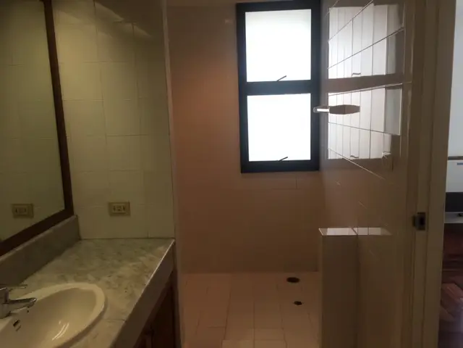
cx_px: 232
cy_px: 174
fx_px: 388
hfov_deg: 61.7
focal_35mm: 29
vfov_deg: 48.2
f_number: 2.2
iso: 32
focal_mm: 4.15
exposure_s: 1/50
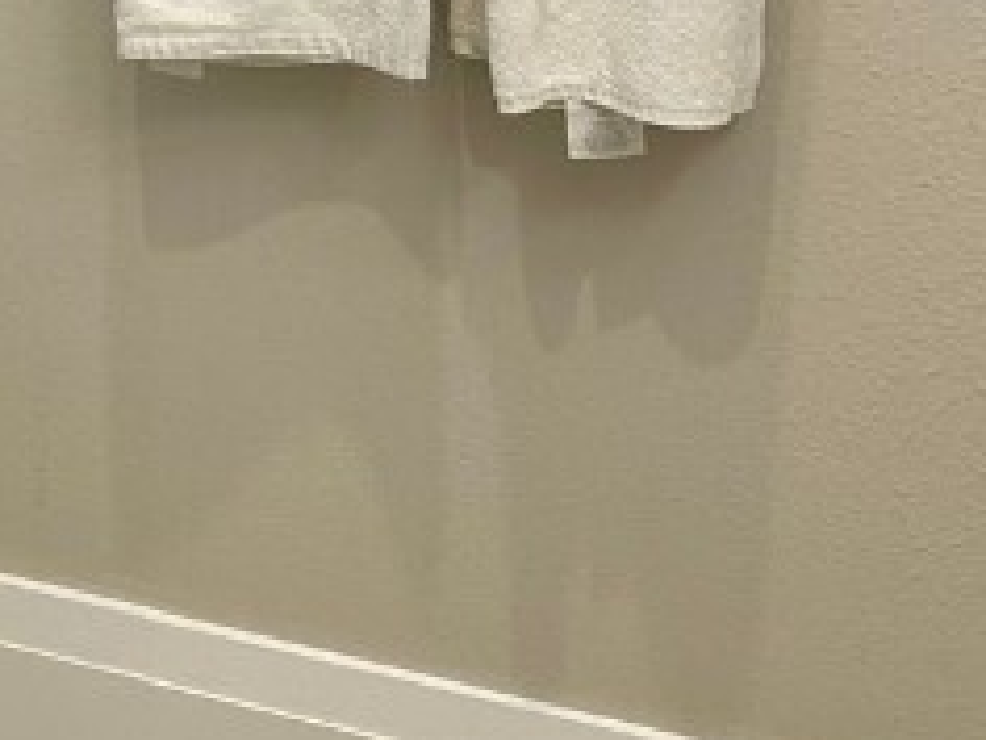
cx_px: -409
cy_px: -268
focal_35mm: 113
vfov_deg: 12.6
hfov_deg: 16.2
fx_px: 3219
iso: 80
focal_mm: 5.7
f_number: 1.5
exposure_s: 1/120
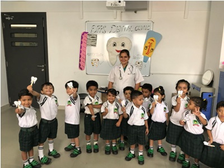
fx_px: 181
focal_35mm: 28
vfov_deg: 49.7
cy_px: 84
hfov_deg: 63.4
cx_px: 112
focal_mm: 3.99
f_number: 1.8
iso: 40
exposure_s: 1/33
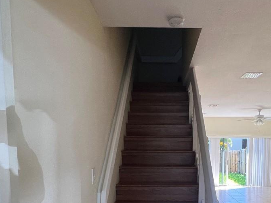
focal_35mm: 31
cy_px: 166
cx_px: 166
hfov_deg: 57.8
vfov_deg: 43.1
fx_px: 243
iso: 80
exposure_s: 1/120
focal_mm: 1.57
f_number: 1.8
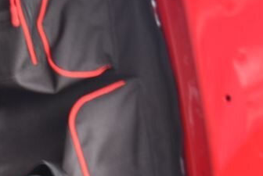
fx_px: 980
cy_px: 124
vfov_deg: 10.3
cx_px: -54
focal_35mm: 134
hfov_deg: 14.8
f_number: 4
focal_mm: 44
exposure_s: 1/4
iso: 500
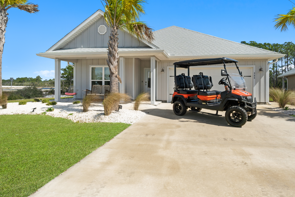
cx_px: 171
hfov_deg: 89.3
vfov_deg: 66.9
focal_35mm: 18
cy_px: 82
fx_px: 147
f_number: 6.3
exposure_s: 1/500
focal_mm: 10
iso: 100
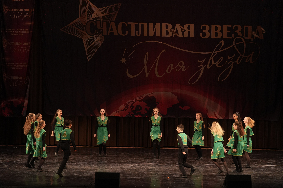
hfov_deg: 20.0
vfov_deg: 13.4
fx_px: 802
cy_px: 94
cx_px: 142
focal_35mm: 102
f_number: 2.8
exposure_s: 1/400
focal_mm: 102
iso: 2000
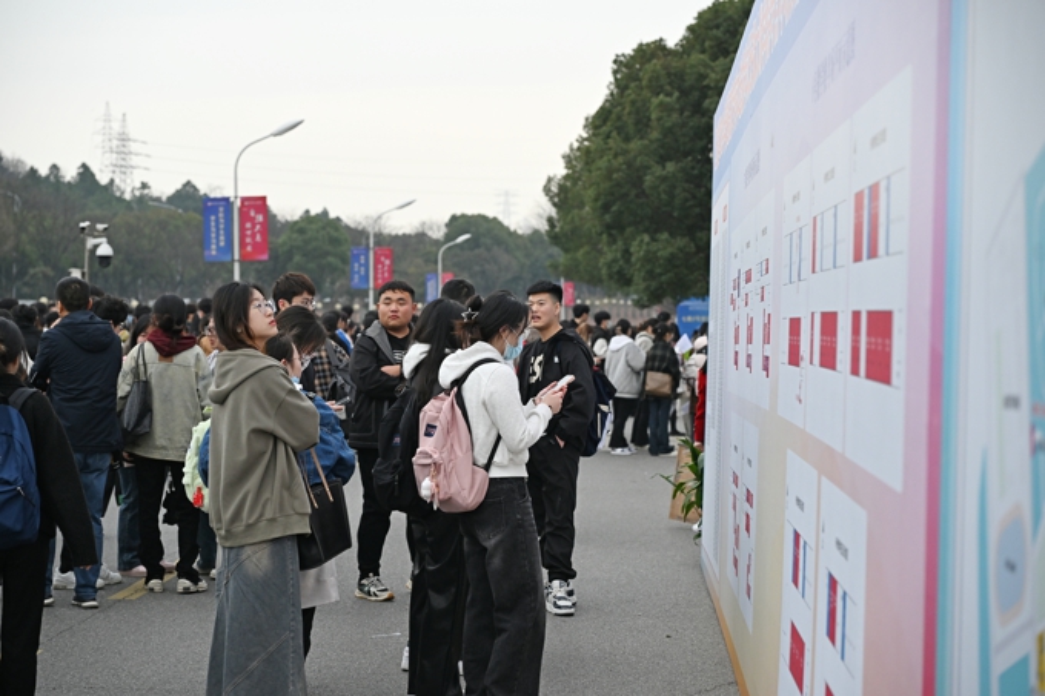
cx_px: 522
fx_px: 2060
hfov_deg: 28.5
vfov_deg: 19.2
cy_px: 348
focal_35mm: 71
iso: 1250
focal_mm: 71
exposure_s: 1/800
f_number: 4
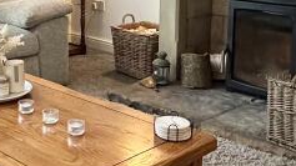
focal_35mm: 66
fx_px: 518
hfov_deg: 31.5
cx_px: 82
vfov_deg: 17.8
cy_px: -1
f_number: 2.2
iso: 320
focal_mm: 2.22
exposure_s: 1/69
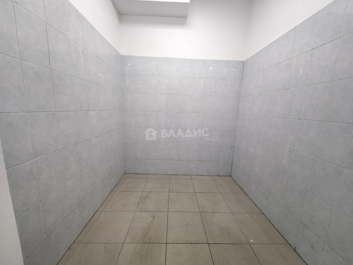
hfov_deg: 106.2
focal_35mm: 13
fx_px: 133
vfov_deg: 89.9
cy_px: 132
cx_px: 176
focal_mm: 1.76
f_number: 2.2
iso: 200
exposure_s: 1/100
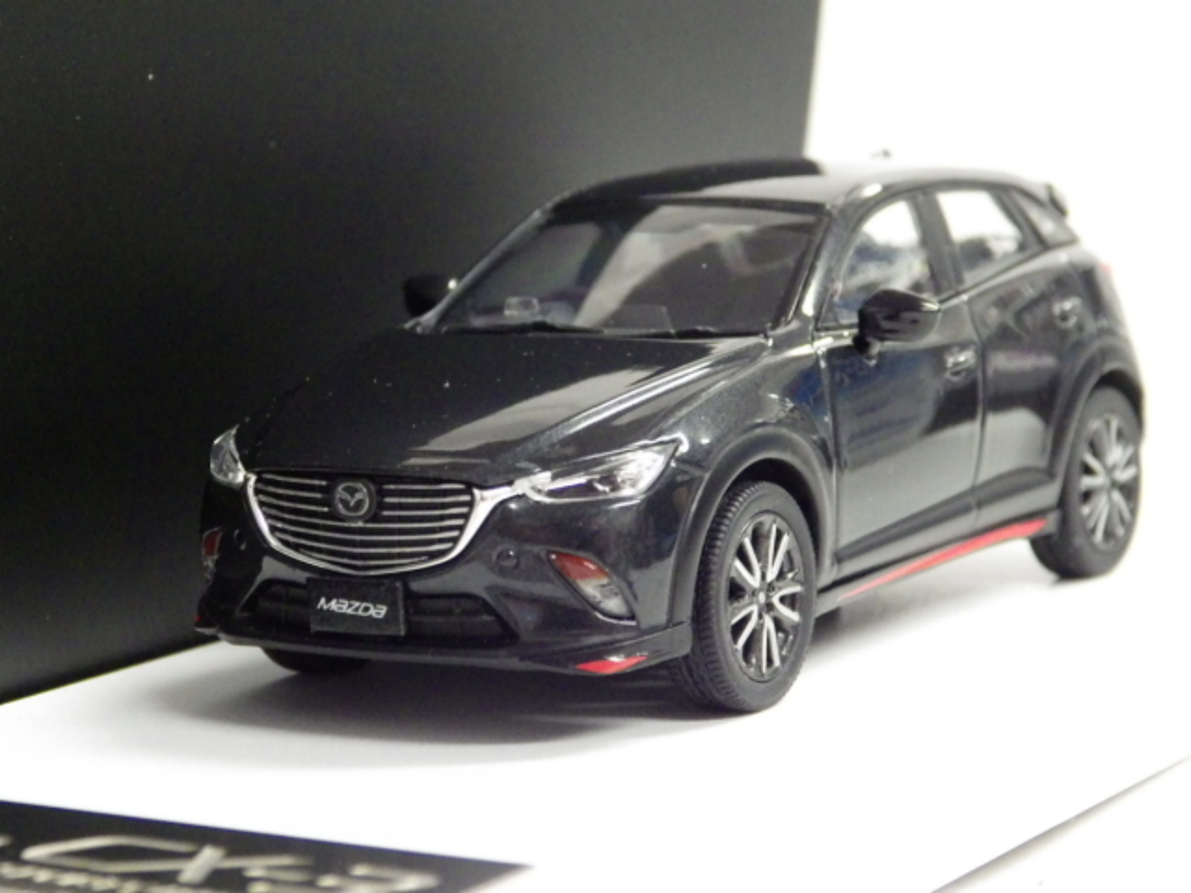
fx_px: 3544
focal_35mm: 103
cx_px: 596
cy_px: 446
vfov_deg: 14.4
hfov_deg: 19.1
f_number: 4.6
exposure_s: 1/30
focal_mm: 18.4
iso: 1250
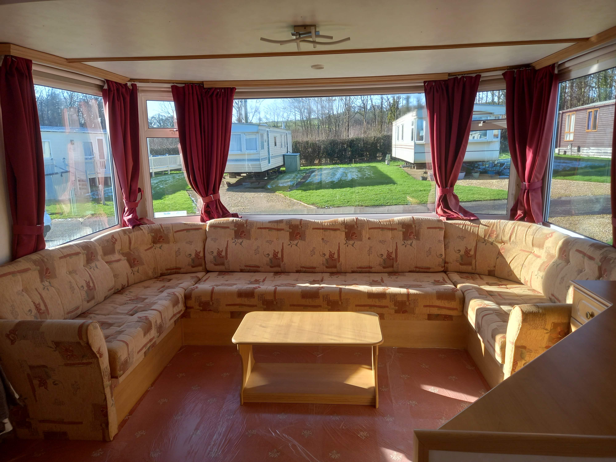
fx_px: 445
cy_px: 231
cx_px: 308
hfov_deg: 69.4
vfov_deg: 54.9
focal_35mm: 25
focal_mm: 4.6
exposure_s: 1/134
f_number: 2
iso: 25
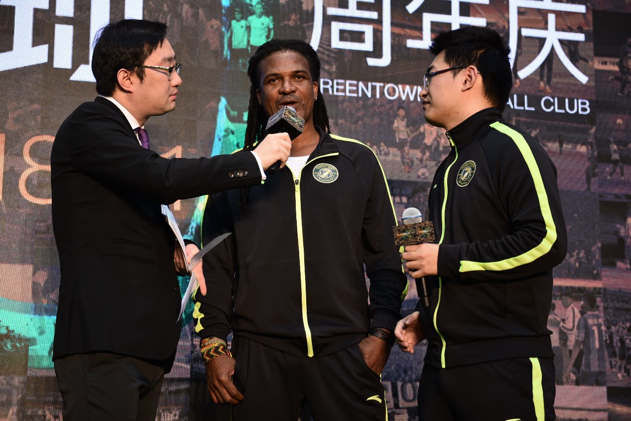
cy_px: 210
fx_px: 1227
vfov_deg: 19.5
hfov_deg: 28.8
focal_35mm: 70
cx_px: 316
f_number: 2.8
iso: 640
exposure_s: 1/125
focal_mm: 70
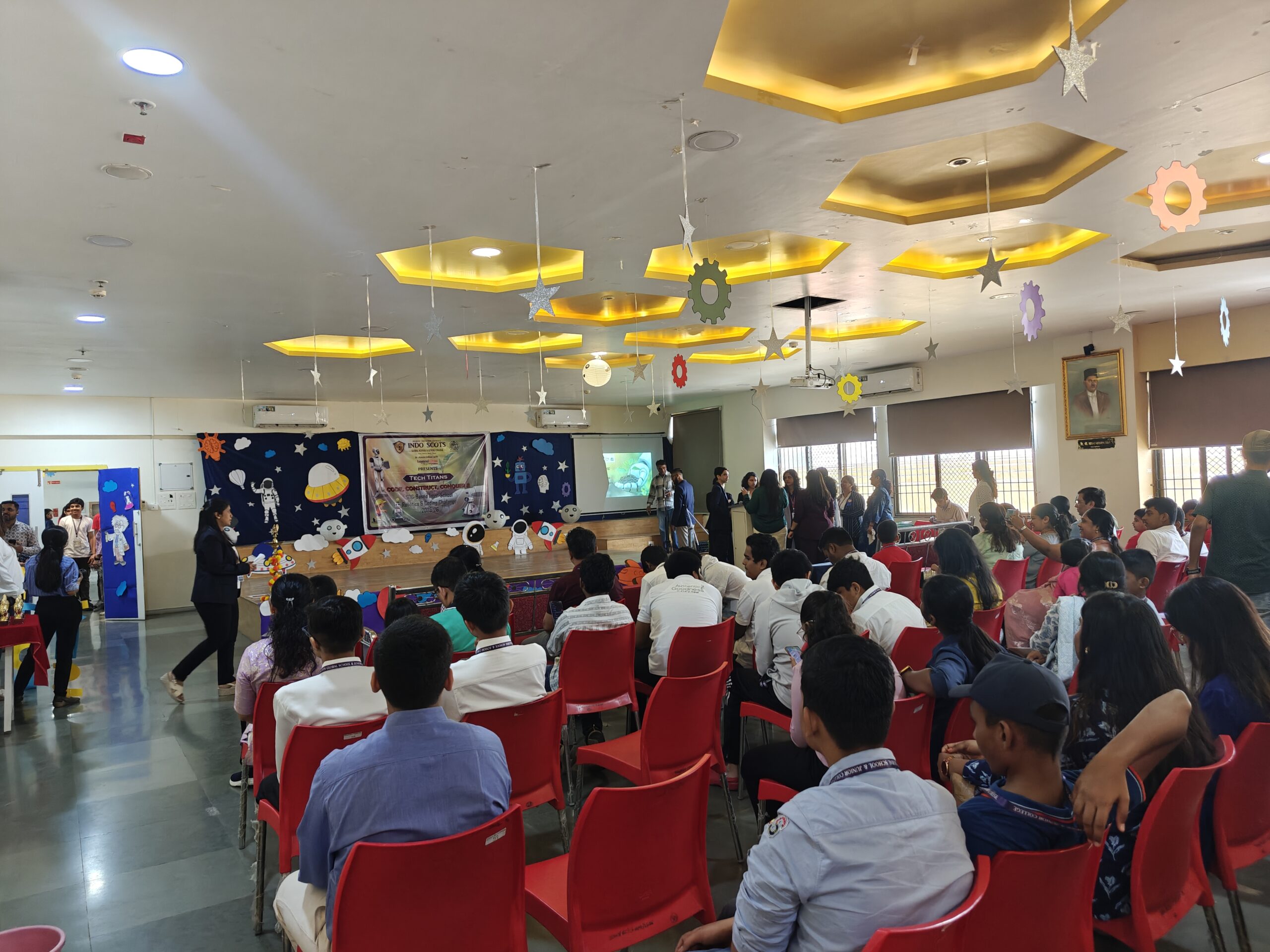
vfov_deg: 58.9
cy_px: 476
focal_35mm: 23
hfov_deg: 73.9
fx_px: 844
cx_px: 635
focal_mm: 6.06
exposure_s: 1/100
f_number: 1.6
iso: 640
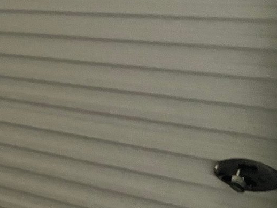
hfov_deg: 22.2
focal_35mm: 76
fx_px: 608
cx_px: -111
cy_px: 84
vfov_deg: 19.3
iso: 640
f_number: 1.6
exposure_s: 1/37
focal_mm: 5.1
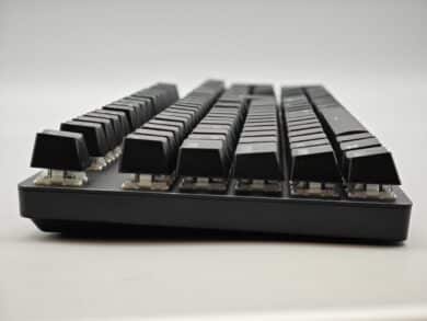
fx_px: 926
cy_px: 160
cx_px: 214
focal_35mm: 75
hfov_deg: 26.0
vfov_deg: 19.7
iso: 64
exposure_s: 1/100
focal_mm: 12.28
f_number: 1.8
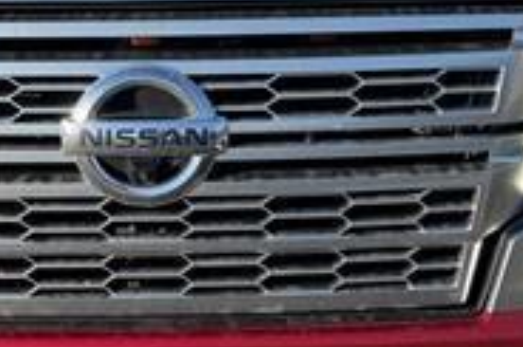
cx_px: 196
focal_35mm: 87
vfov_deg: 15.6
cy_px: 117
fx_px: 1262
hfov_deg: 23.4
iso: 80
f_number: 1.78
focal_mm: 6.76
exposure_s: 1/2506
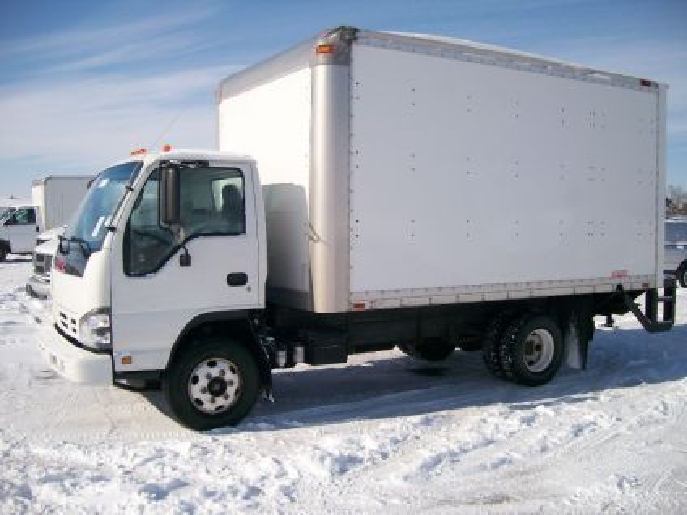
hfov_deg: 52.6
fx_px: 695
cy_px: 258
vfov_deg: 40.7
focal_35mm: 35
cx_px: 344
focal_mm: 5.8
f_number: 7.2
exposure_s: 1/516
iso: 80
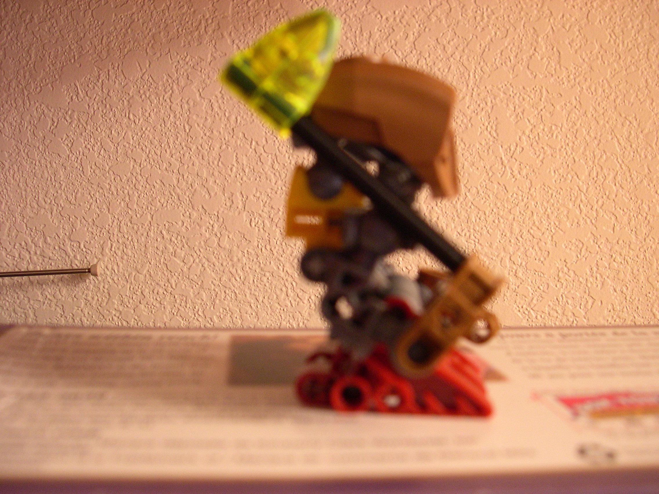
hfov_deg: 49.0
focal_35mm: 38
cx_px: 330
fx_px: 723
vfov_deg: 37.7
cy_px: 247
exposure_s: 1/4.4
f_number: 2.8
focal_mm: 8
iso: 368
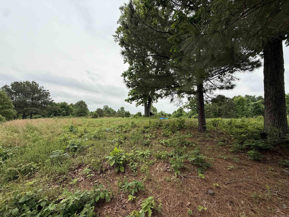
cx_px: 144
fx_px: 117
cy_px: 108
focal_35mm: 14
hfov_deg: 102.1
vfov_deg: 85.7
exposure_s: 1/1145
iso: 50
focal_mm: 2.22
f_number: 2.2
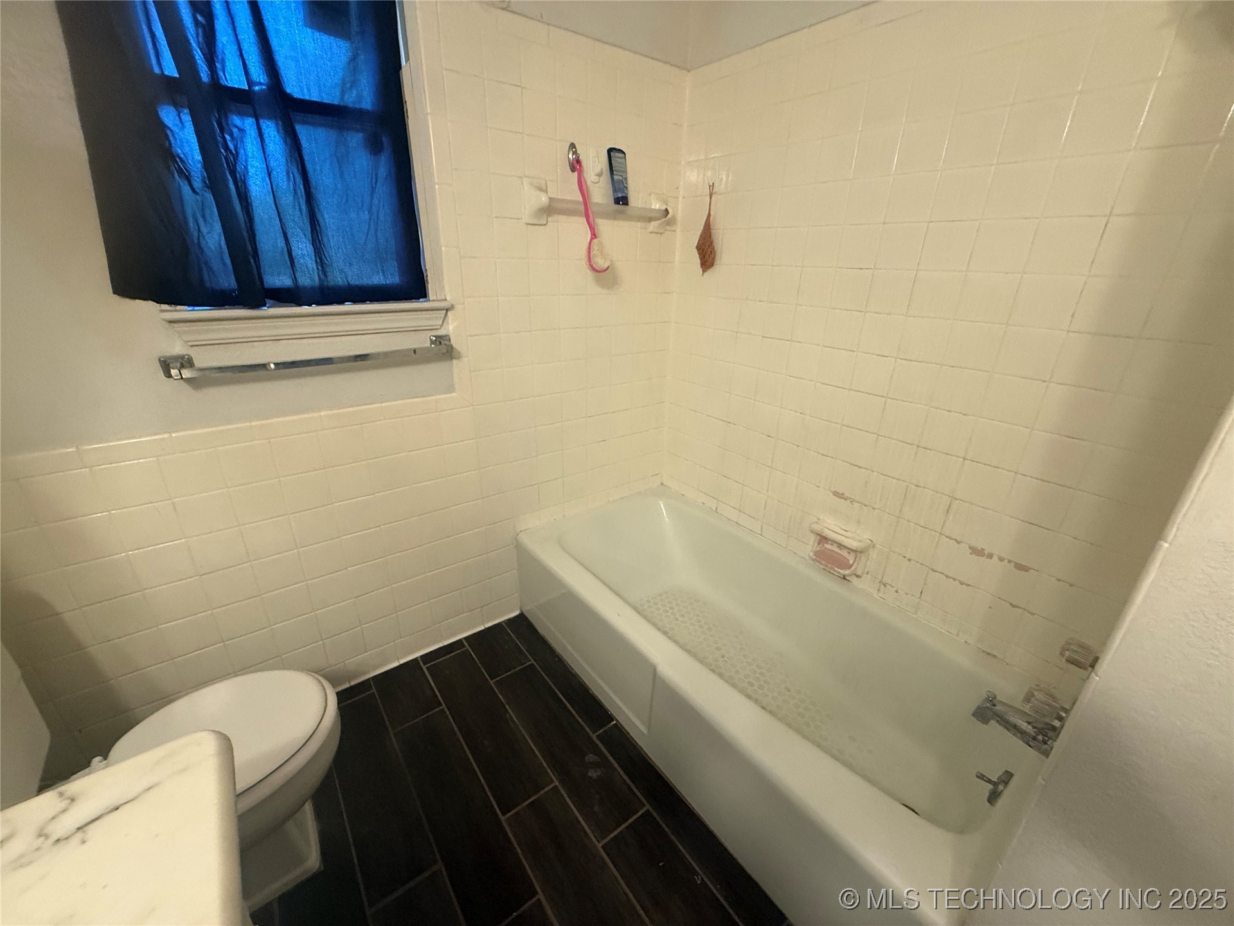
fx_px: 499
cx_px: 617
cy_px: 463
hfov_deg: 102.1
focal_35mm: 14
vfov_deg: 85.7
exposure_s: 1/60
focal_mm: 2.22
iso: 400
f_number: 2.2
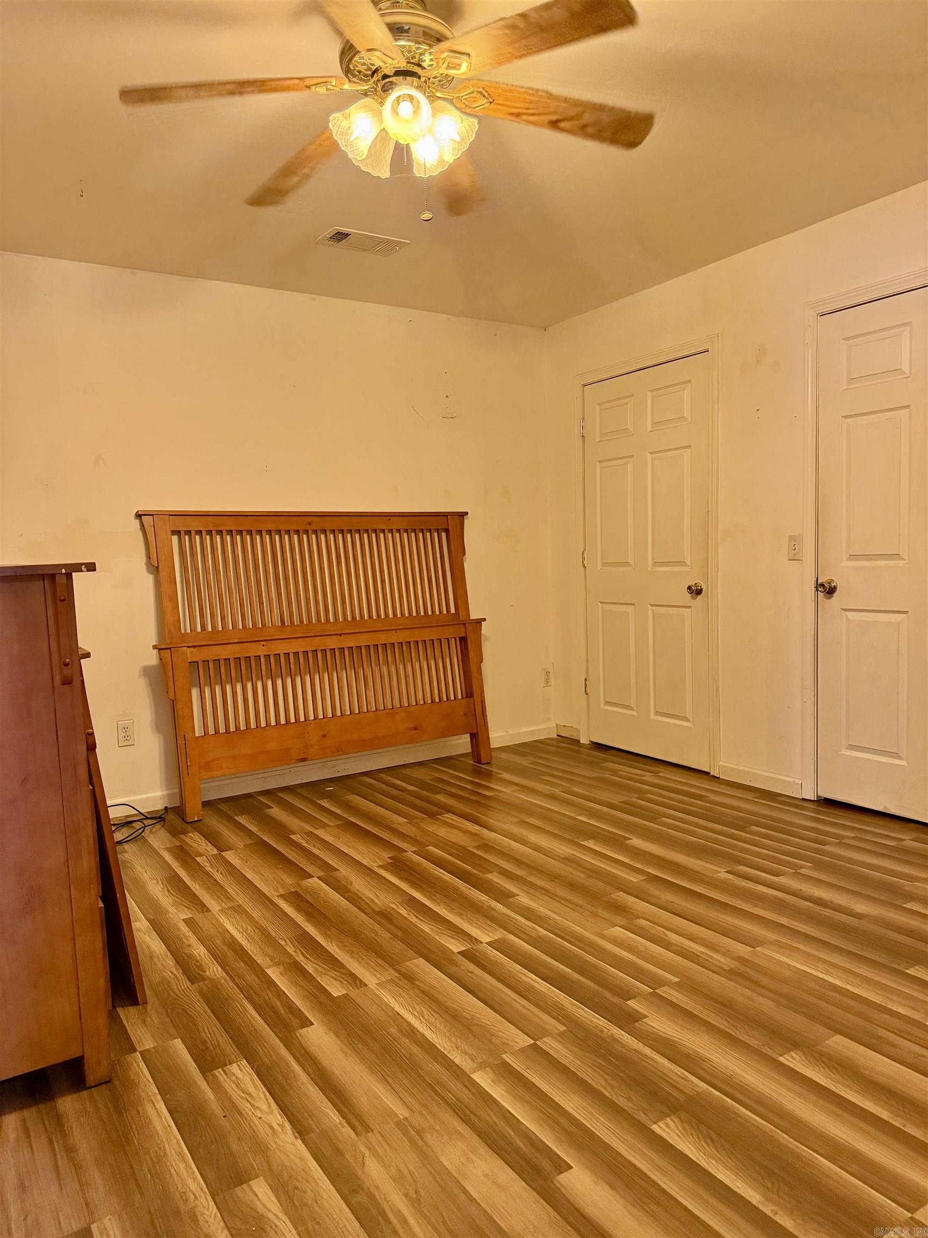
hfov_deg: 56.8
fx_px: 858
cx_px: 464
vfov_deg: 71.6
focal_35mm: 24
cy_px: 619
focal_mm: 6.76
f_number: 1.78
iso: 500
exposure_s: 1/60
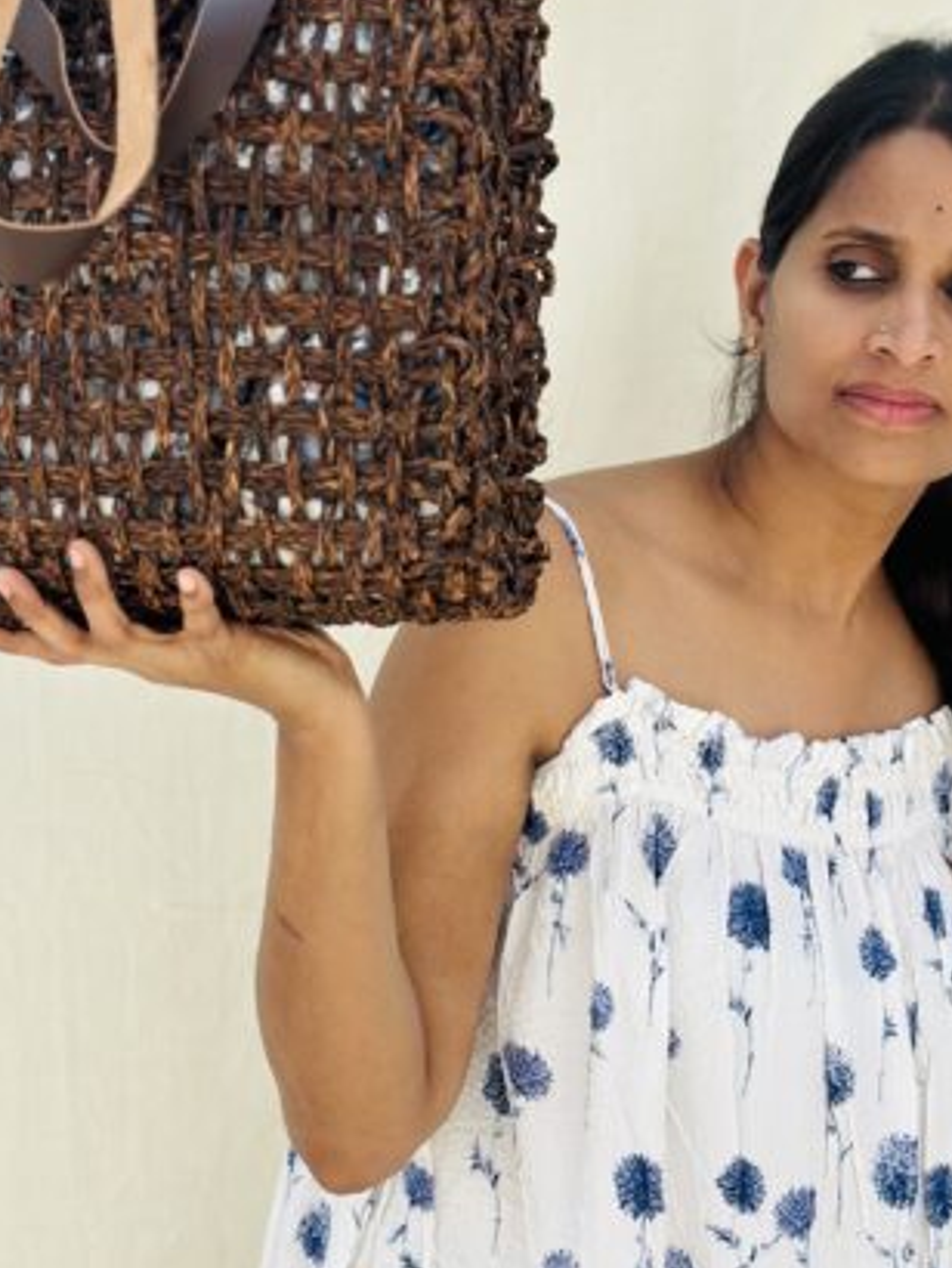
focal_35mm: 78
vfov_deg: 24.9
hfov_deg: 18.9
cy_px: 796
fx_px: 2857
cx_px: 417
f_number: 1.78
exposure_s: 1/3876
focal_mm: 6.86
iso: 80
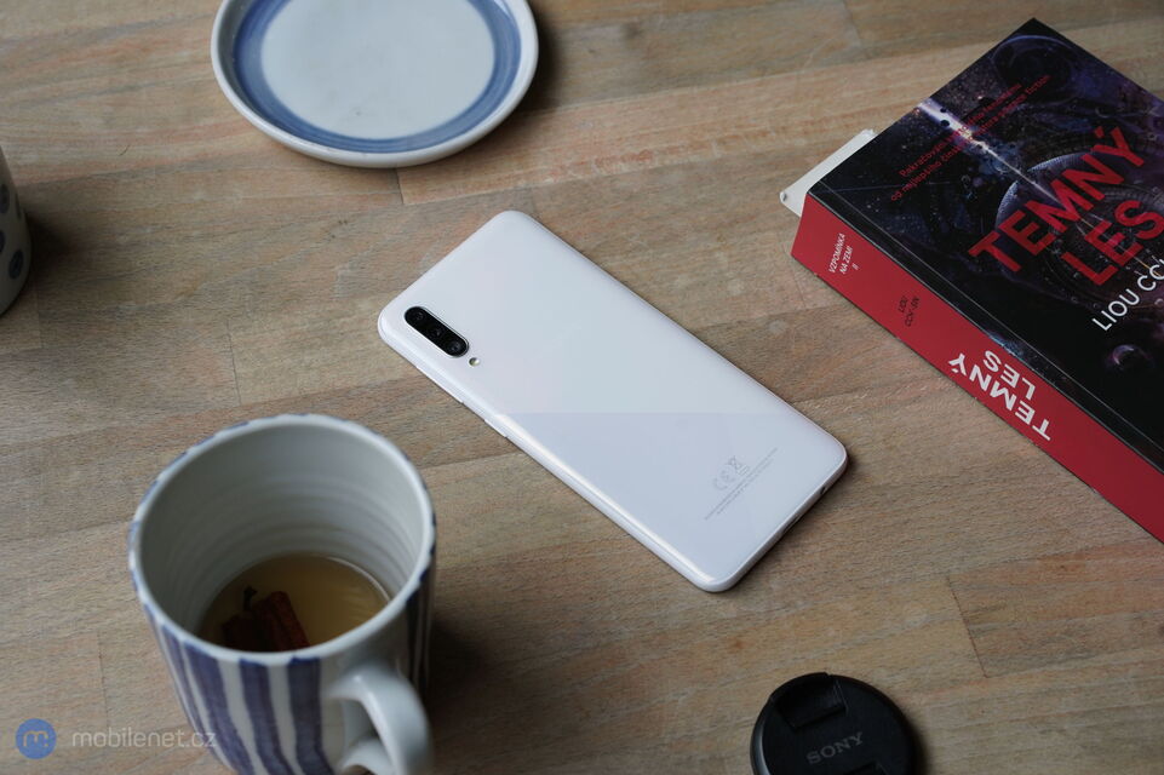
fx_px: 1778
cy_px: 388
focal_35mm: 55
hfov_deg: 36.3
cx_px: 582
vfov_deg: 24.6
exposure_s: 1/160
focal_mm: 55
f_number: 7.1
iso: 800
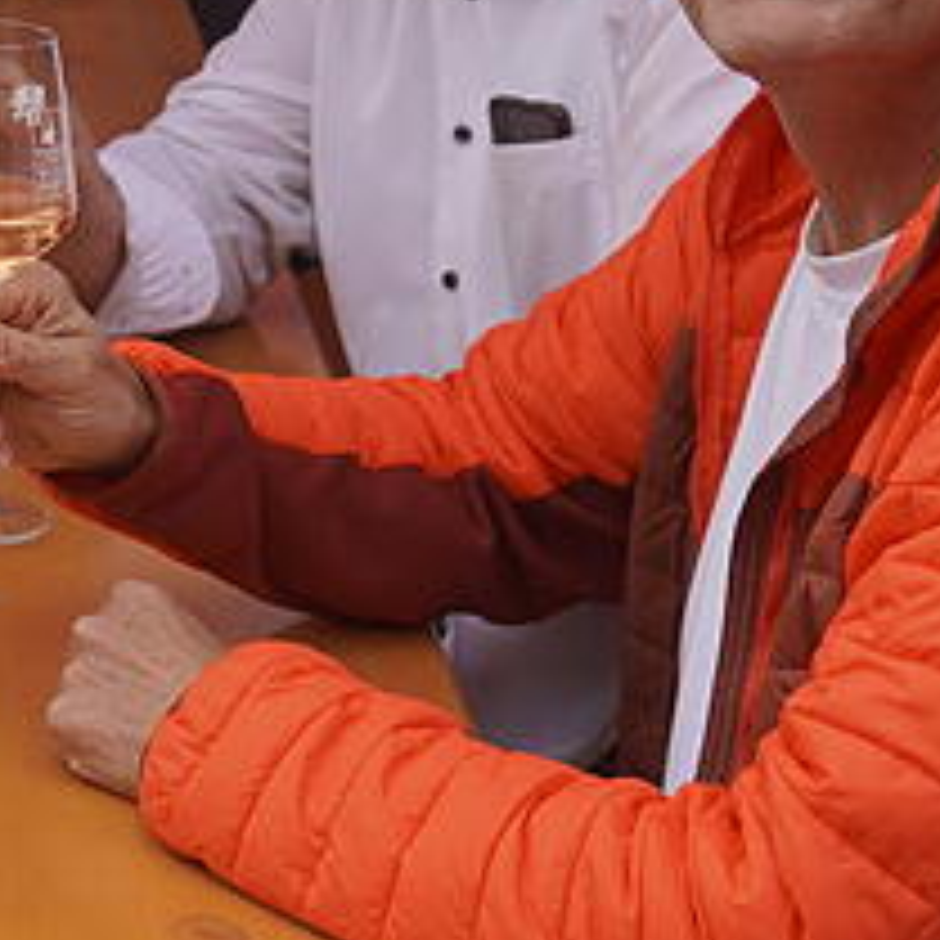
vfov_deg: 14.1
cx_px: -353
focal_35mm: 122
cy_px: 79
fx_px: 3748
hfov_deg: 13.7
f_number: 4.5
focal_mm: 32
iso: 100
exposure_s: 1/200
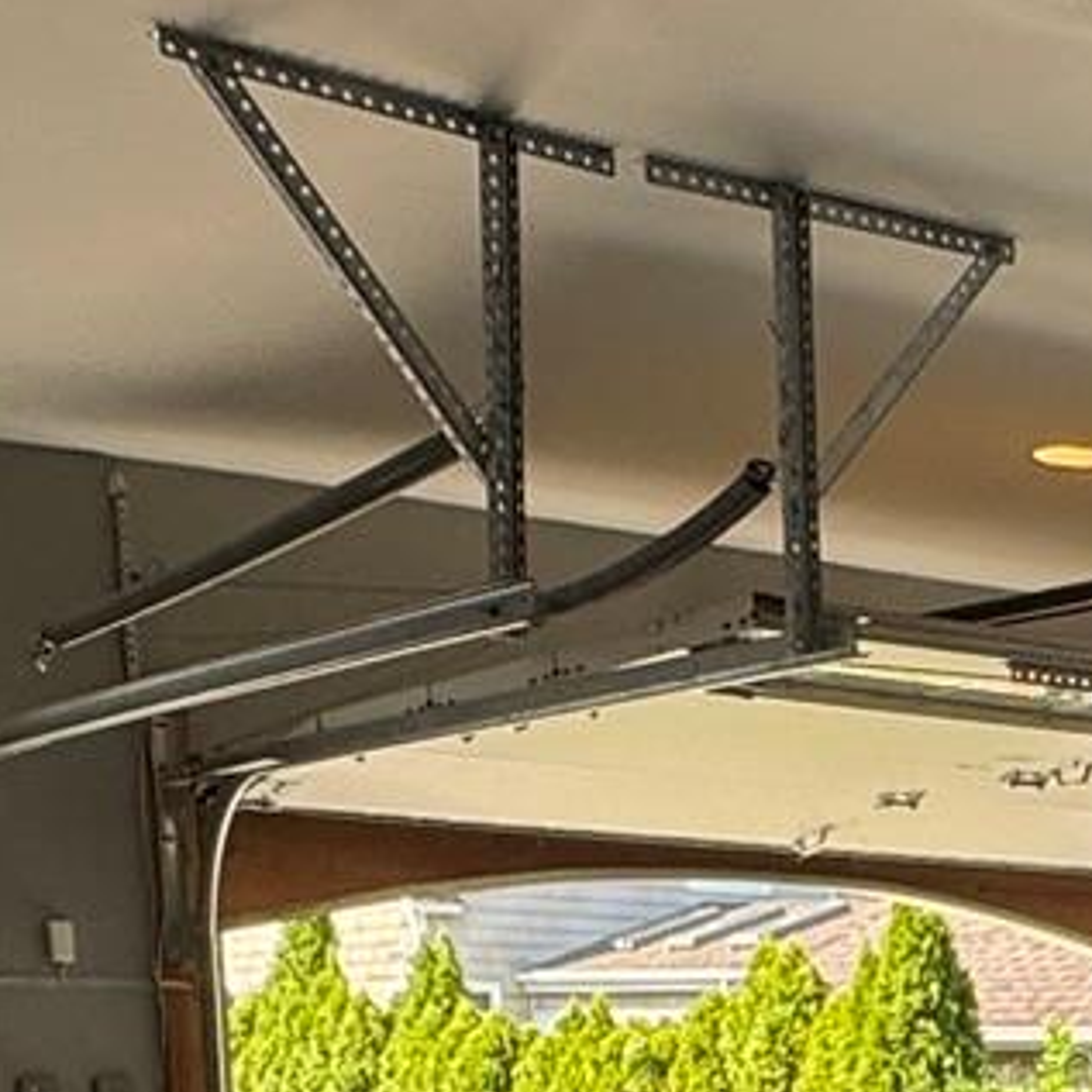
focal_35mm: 80
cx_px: 1474
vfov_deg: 19.2
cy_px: 1588
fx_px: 2855
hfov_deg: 19.7
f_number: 2.2
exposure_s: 1/196
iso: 40
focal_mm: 2.22
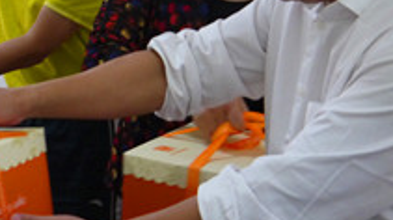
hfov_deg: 17.7
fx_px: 1228
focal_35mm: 118
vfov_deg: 10.2
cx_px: -17
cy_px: 69
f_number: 4.1
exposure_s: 1/100
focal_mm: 19
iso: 800
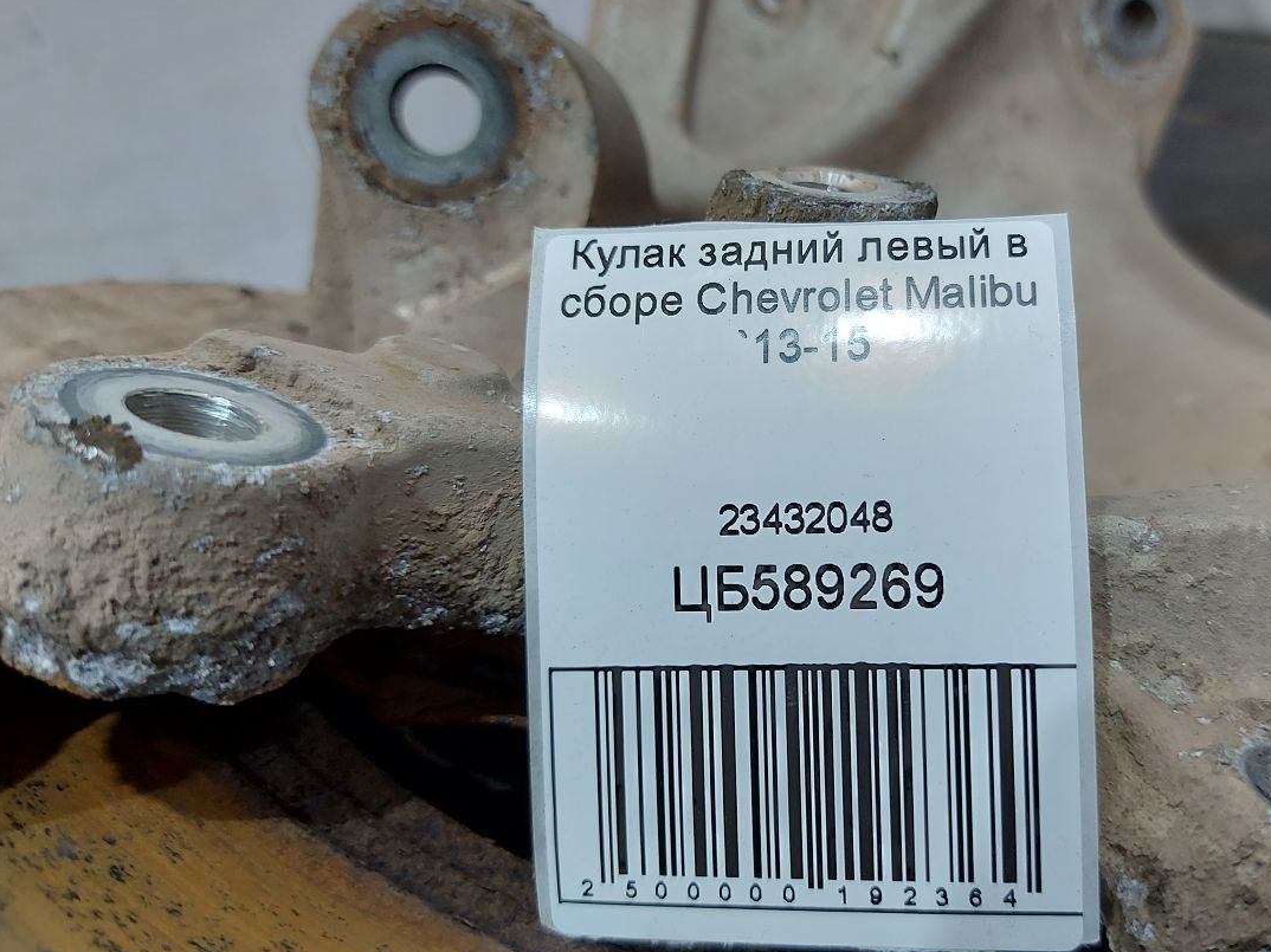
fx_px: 1138
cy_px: 422
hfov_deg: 57.6
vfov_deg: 45.3
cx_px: 798
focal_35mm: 31
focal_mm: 5.23
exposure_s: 1/50
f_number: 1.8
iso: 125
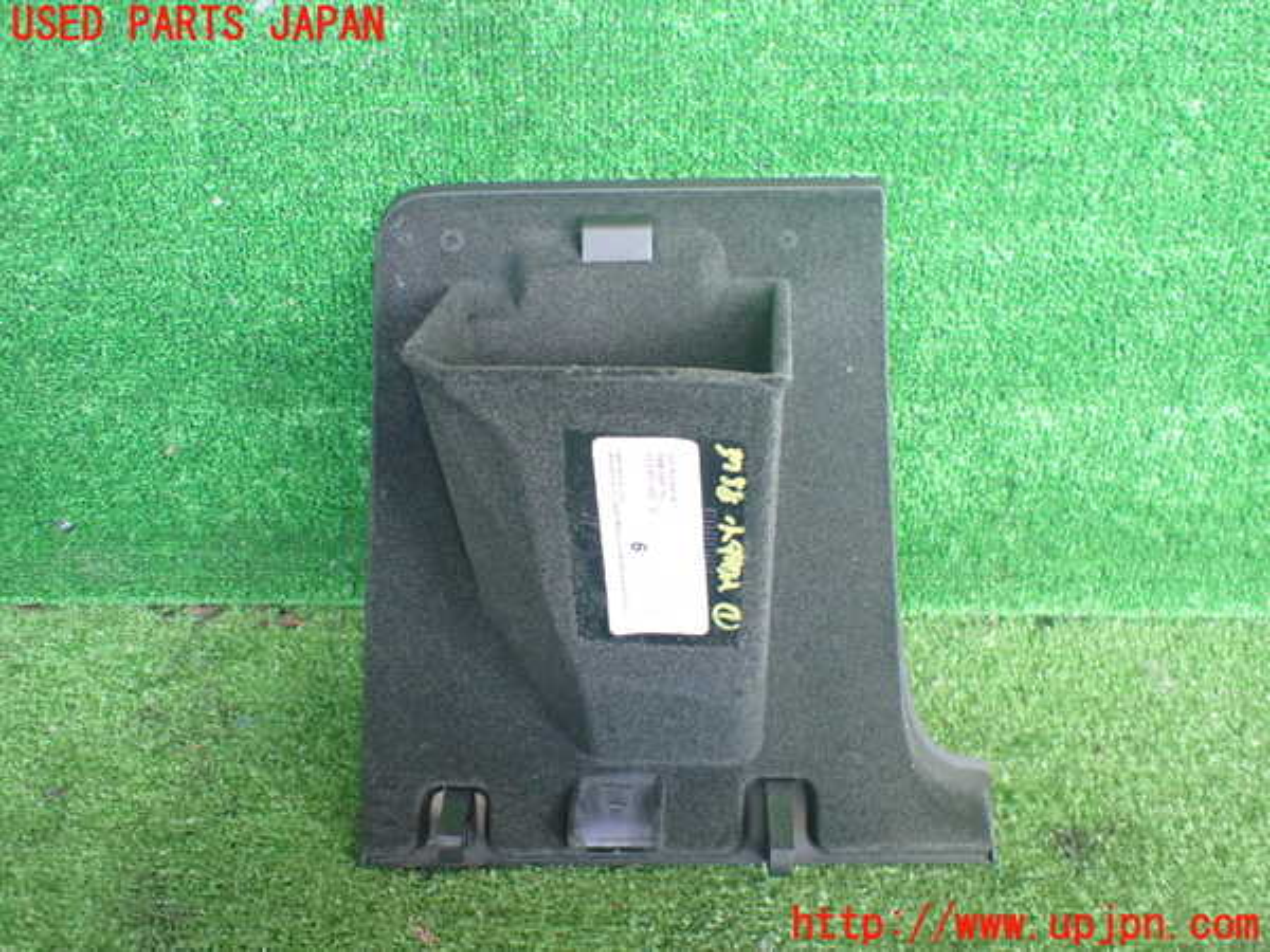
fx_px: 1101
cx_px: 635
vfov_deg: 46.8
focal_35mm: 30
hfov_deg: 60.0
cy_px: 476
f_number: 2.3
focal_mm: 5.4
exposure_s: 1/100
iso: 800
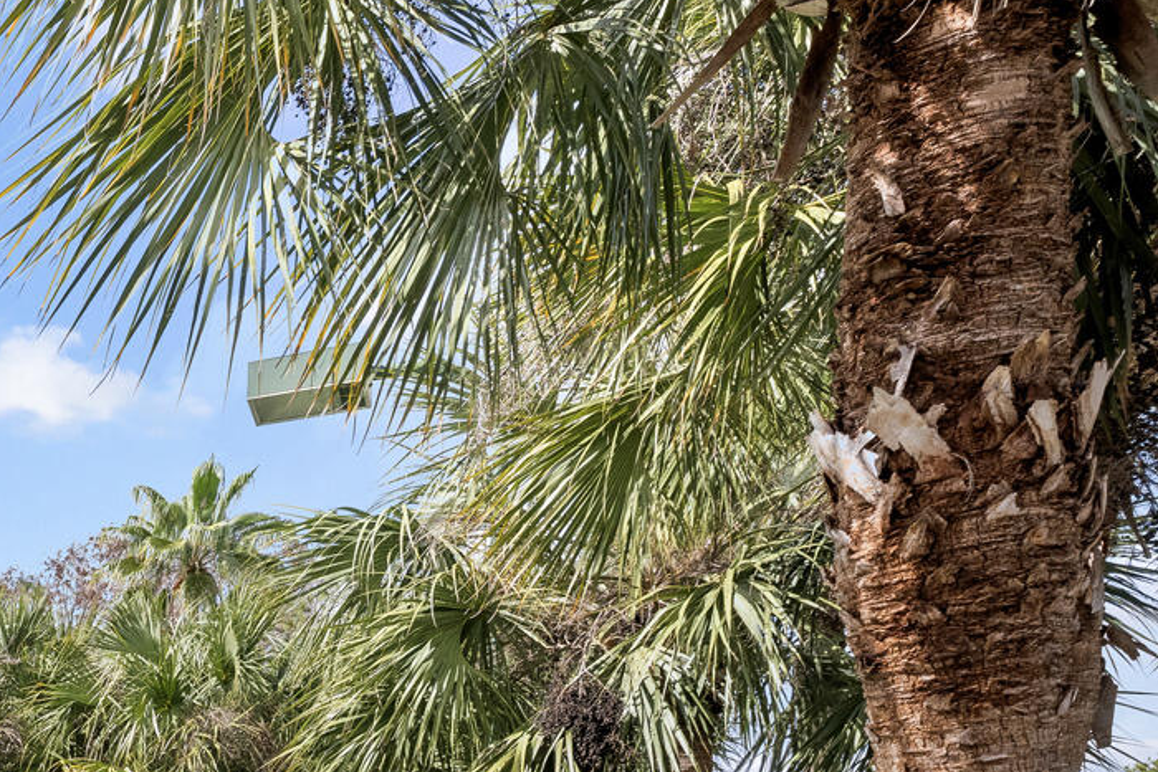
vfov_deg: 22.7
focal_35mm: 50
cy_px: 1117
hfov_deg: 27.5
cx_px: -572
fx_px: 1609
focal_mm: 14
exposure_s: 1/500
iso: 500
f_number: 8
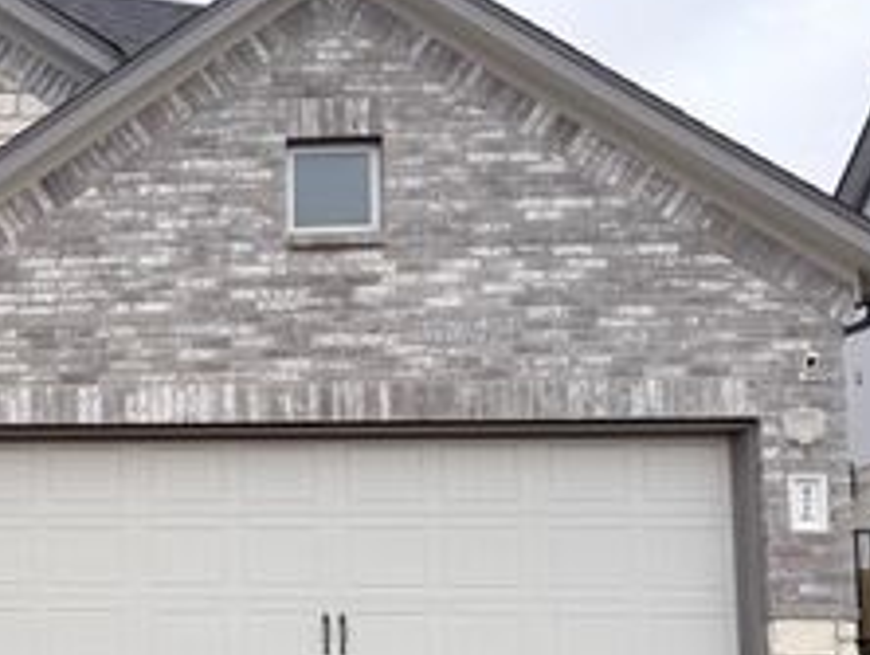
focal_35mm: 54
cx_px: -39
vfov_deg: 26.7
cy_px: 488
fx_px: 1359
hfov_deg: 32.1
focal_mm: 6.76
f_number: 1.78
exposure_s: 1/440
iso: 80
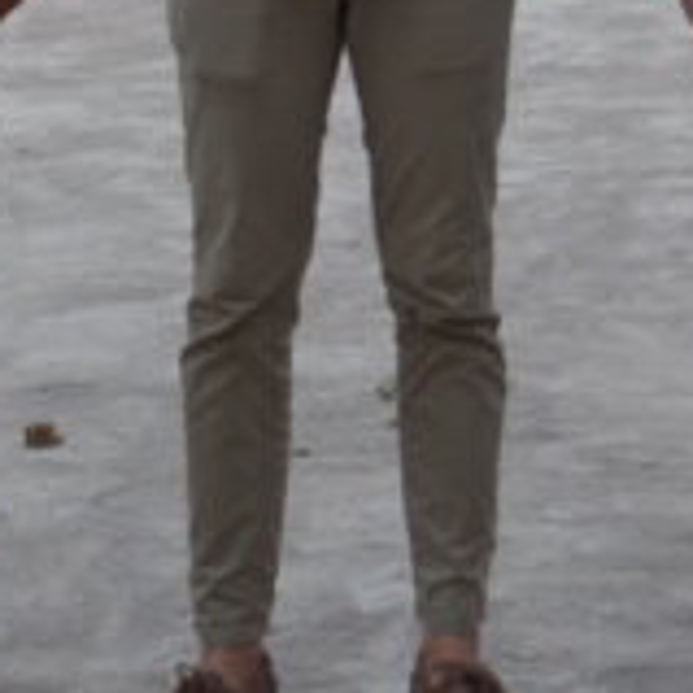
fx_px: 3918
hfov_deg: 9.2
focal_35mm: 173
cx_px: 1582
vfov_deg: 9.7
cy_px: -416
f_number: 5.6
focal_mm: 18
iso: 200
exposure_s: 1/125
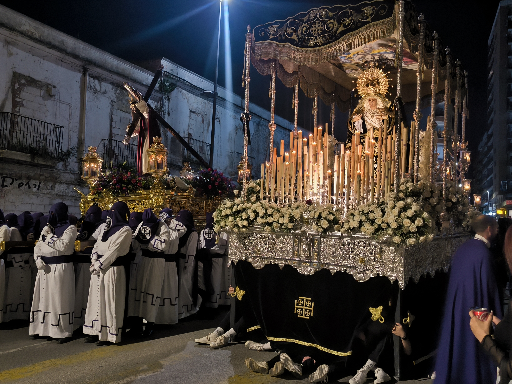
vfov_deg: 45.4
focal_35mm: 31
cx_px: 256
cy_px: 192
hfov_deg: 58.4
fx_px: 459
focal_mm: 6.92
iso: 1250
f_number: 1.9
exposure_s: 1/33.3
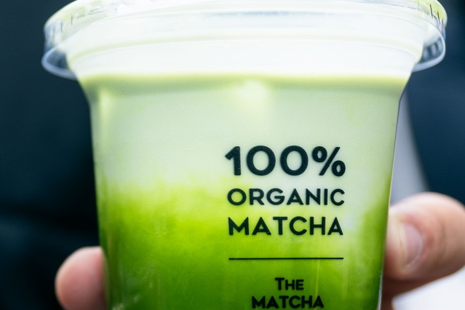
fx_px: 1273
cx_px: 38
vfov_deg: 13.9
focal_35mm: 99
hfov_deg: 20.3
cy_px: 174
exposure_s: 1/200
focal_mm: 31.5
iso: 200
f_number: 2.8
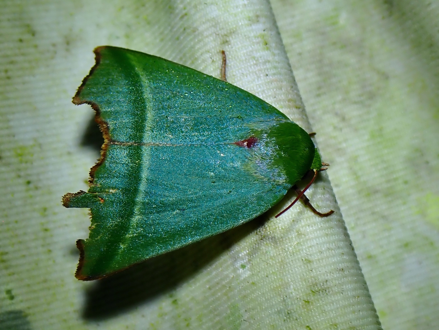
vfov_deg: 14.8
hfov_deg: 19.6
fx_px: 1268
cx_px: 220
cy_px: 165
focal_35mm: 100
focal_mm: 18
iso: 100
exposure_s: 1/640
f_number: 6.3
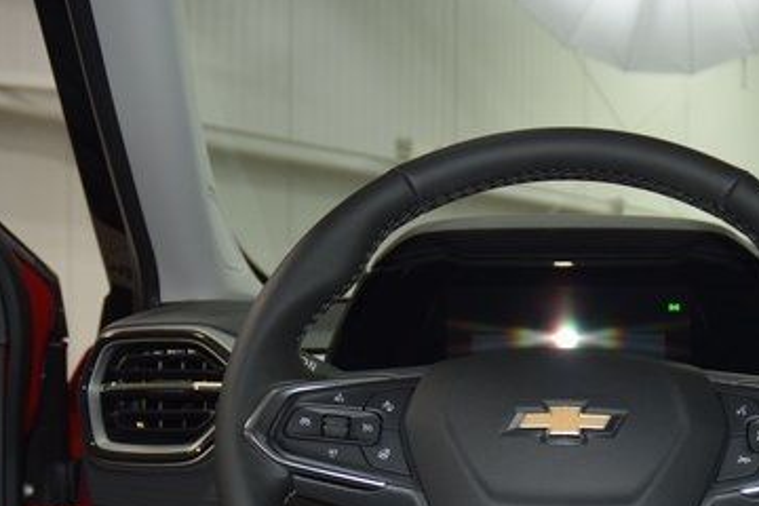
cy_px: 442
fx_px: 1012
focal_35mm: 48
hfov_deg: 40.0
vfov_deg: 27.2
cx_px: 569
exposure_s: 1/125
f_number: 3.5
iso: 900
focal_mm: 18
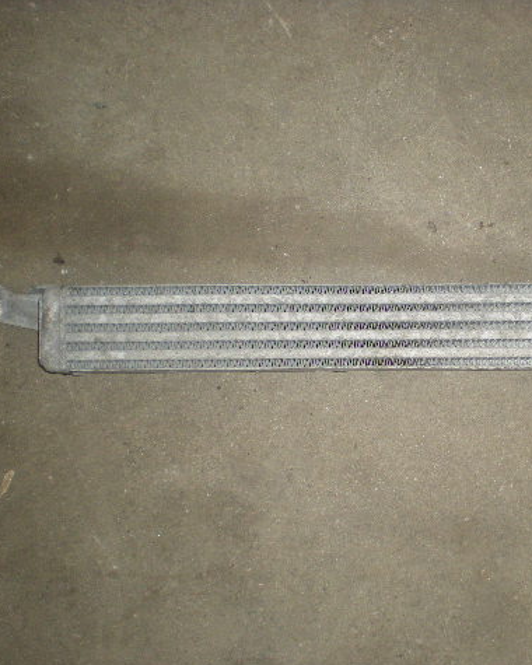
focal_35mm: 50
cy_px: 335
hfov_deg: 29.6
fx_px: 984
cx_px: 416
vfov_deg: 37.3
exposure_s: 1/60
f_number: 3.1
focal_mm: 6.3
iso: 176
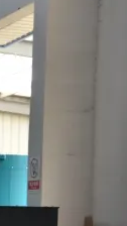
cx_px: -237
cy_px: 242
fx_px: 1072
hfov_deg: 6.3
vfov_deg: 11.9
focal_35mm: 179
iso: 800
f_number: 5.6
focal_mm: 32
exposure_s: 1/125
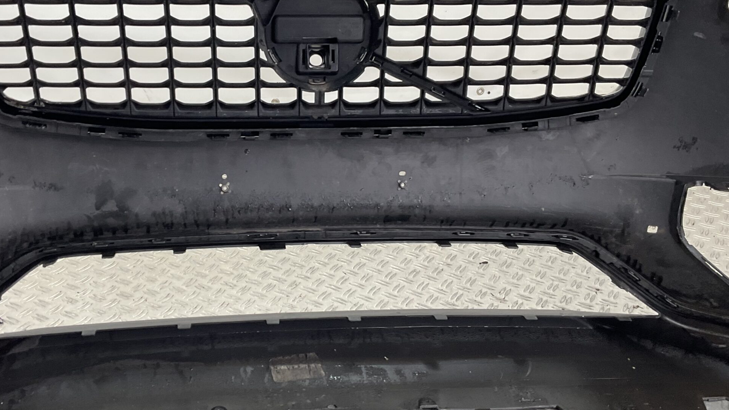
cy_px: 164
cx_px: 281
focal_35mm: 42
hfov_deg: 48.0
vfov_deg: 28.3
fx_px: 812
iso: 40
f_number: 1.8
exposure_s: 1/120
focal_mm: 3
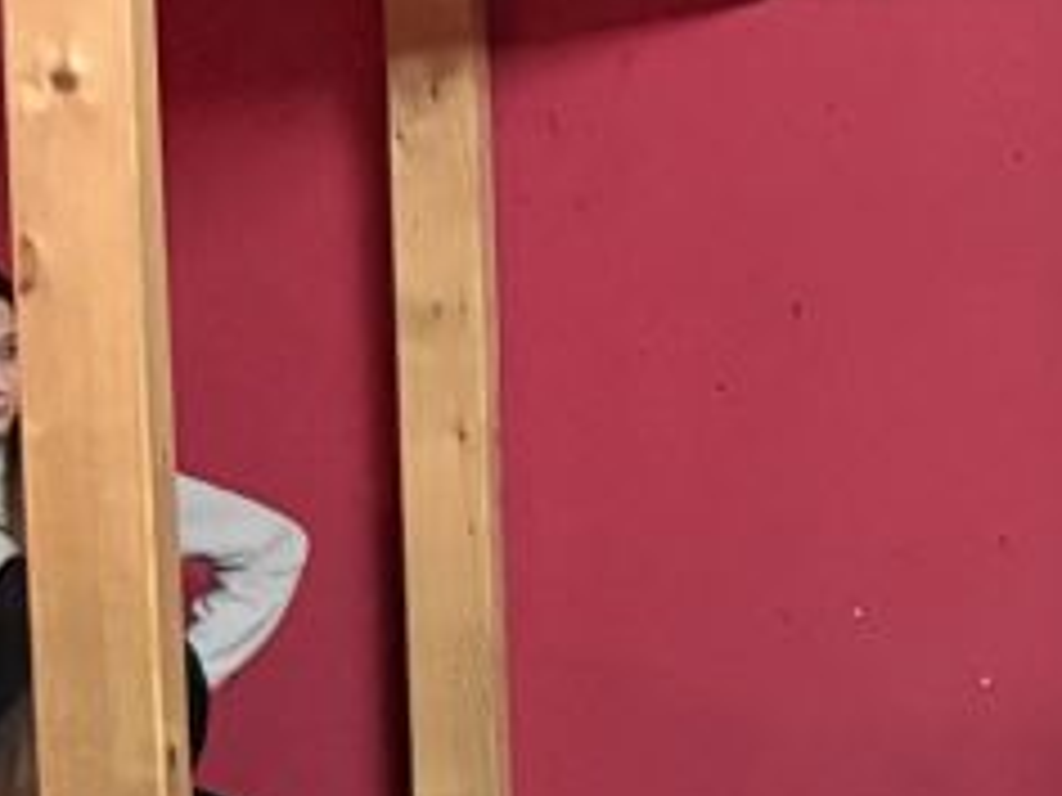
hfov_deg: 11.9
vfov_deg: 11.0
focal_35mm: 132
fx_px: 4050
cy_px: 1048
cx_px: 2583
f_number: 1.6
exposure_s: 1/33
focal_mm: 5.96
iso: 640
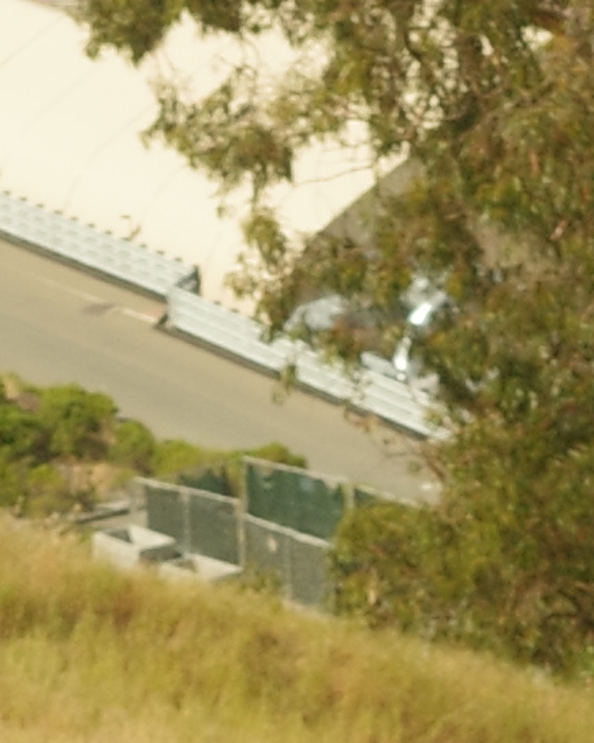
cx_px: 251
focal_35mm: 414
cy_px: 940
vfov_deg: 4.7
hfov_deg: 3.7
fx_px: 9100
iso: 200
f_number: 5.6
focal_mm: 26
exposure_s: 1/640
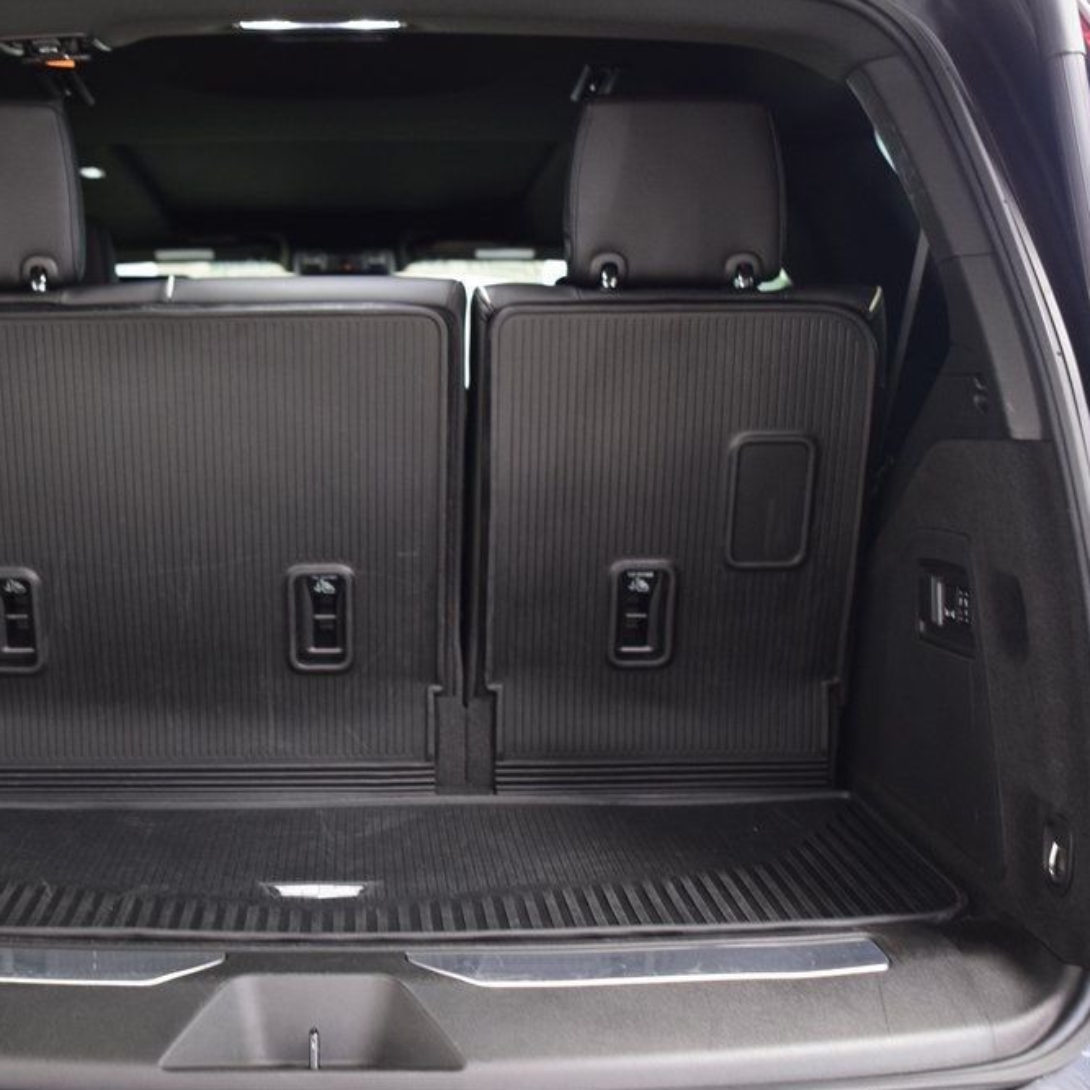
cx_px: 335
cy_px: 556
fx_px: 1674
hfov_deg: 35.6
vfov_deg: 36.1
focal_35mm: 47
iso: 1600
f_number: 2.8
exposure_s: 1/25
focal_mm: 24
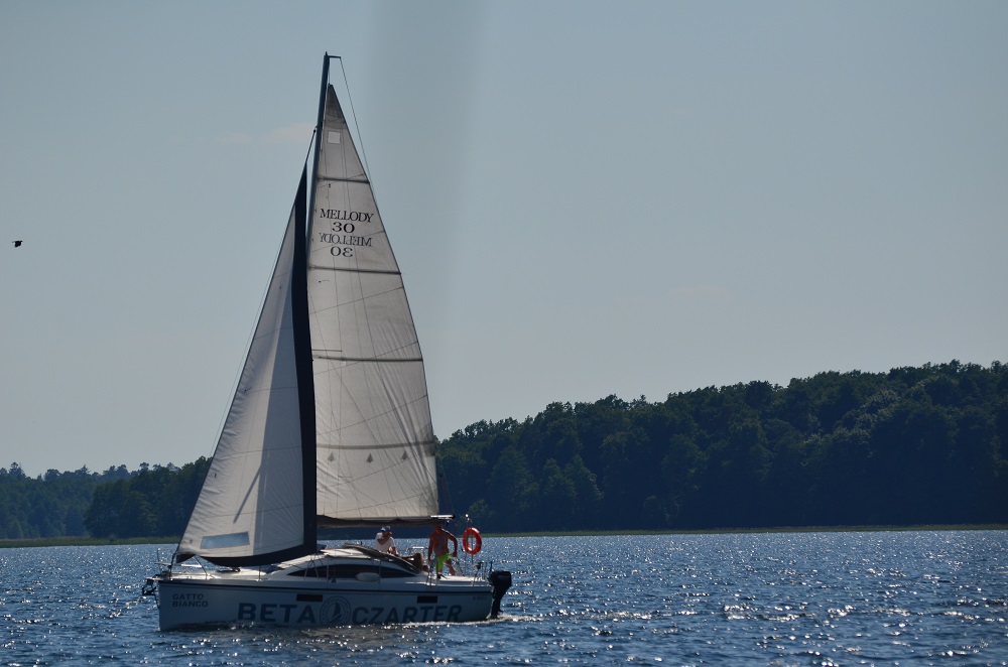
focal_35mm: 278
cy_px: 334
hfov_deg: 7.4
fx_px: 7753
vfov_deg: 4.9
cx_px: 504
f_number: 5
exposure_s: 1/8000
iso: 320
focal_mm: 185
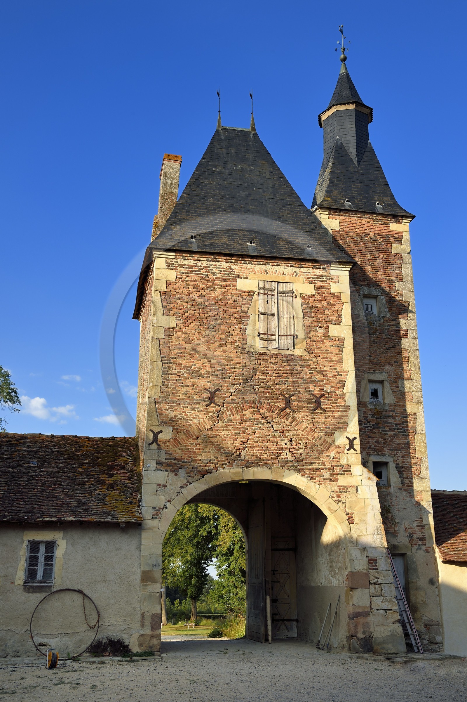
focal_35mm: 40
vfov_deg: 48.5
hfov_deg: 33.4
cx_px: 234
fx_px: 779
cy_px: 351
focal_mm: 40
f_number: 11
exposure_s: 1/160
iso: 200
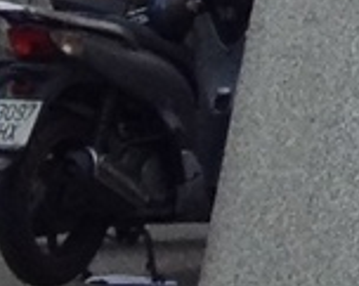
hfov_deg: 5.0
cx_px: 1209
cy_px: -1475
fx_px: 3818
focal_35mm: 360
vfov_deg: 3.6
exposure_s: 1/243
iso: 50
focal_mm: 4.28
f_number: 2.4
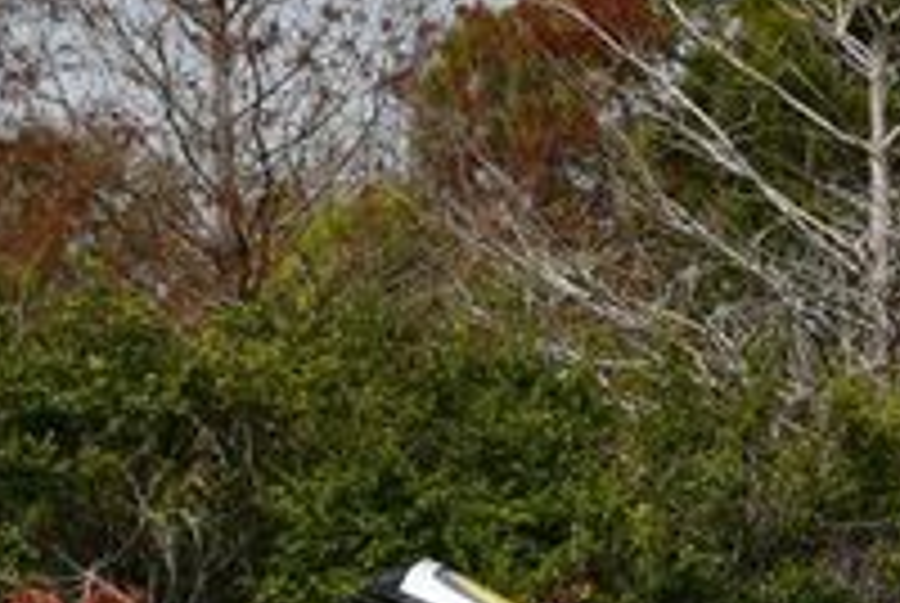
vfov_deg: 6.3
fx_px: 5458
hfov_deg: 9.4
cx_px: 310
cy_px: 549
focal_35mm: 218
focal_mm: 34
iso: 100
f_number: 9
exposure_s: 1/320
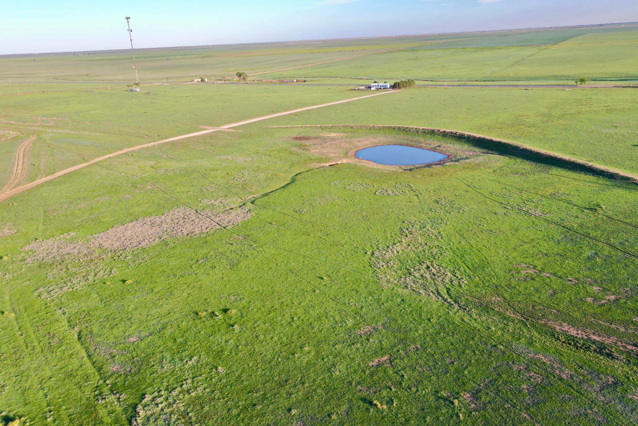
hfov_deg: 65.5
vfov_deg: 46.4
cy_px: 213
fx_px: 496
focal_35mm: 28
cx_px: 319
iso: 100
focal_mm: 10.26
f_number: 6.3
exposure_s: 1/100
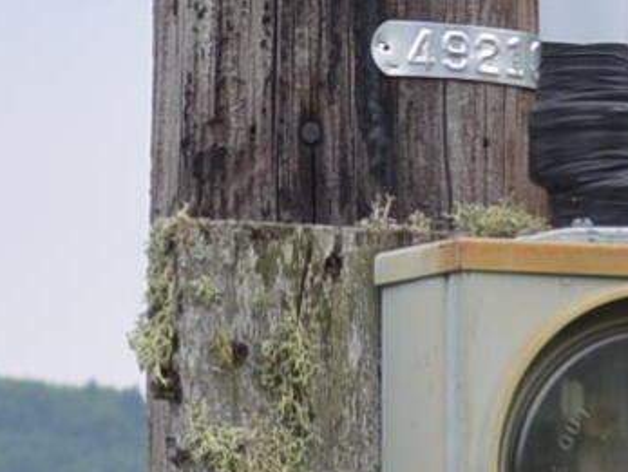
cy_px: 1222
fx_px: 7682
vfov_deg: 3.5
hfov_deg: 4.7
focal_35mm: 423
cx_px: 302
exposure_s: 1/125
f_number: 5.6
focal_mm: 34
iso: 100
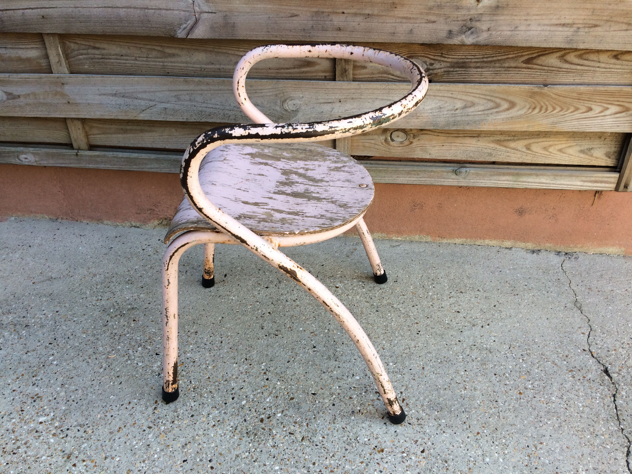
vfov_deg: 48.2
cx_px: 316
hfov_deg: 61.7
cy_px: 237
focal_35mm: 29
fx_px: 529
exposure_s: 1/203
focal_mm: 4.15
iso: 32
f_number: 2.2
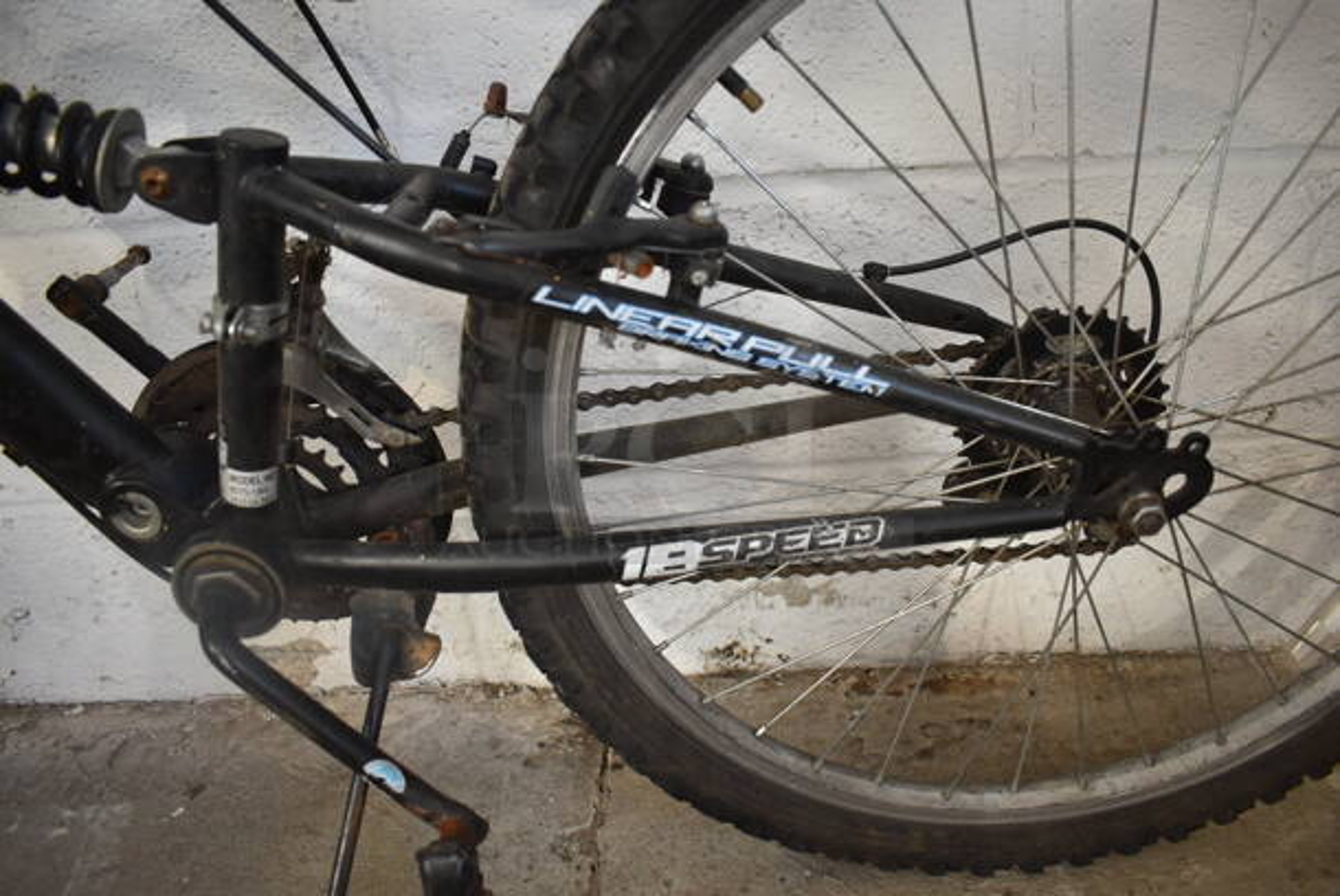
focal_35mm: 27
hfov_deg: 67.3
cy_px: 448
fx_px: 1006
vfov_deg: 48.0
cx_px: 670
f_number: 3.5
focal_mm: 18
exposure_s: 1/125
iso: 1000
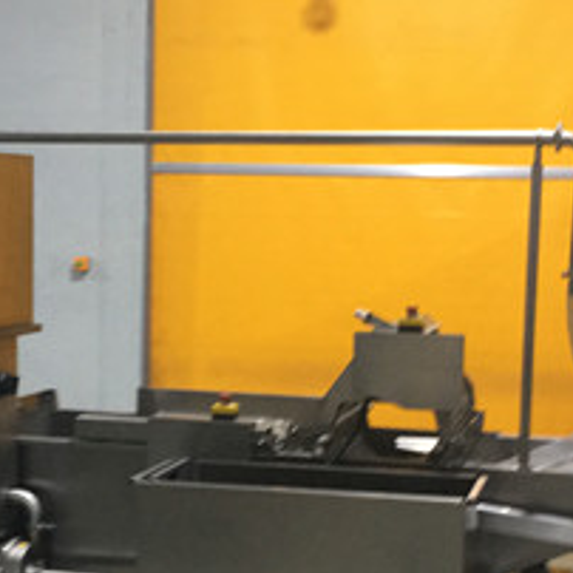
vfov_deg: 22.6
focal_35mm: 76
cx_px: 227
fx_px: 1423
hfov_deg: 22.7
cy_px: 425
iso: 200
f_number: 2.2
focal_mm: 4.15
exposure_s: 1/20
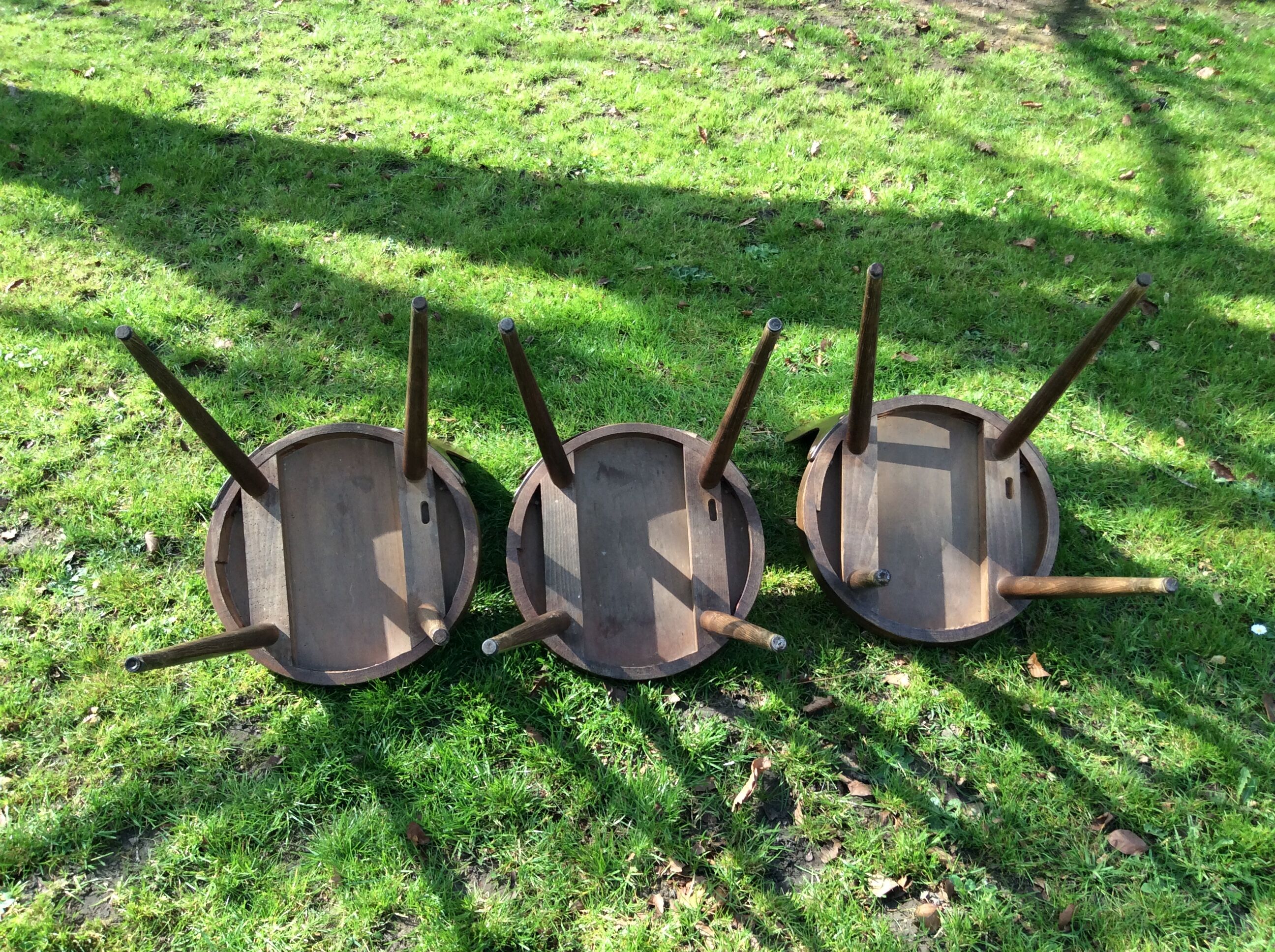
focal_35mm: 32
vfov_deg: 44.1
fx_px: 1177
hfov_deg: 56.9
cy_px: 476
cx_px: 638
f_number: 2.4
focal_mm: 3.3
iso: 32
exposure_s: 1/246
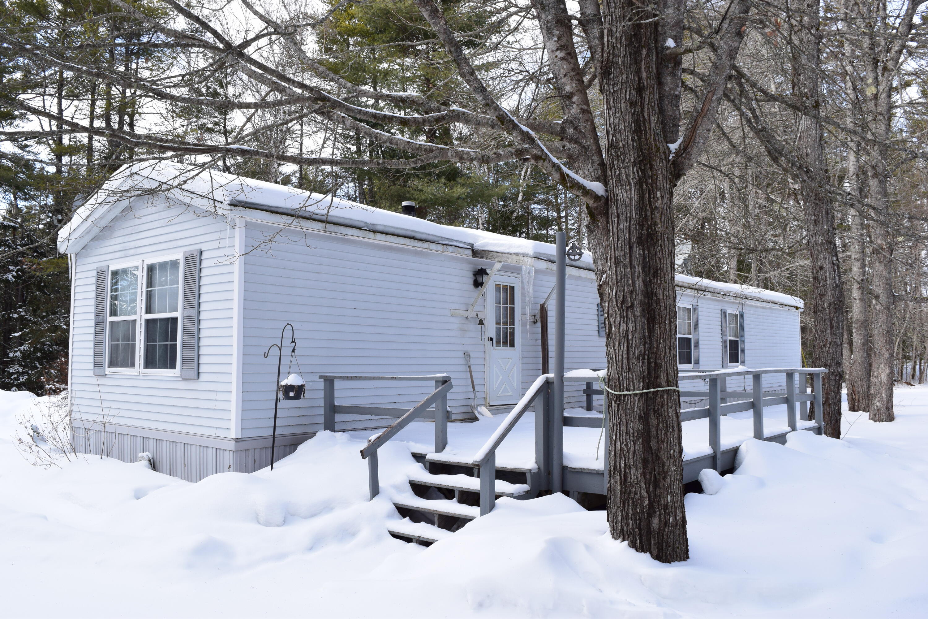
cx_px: 464
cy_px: 310
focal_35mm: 30
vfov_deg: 43.6
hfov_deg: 61.9
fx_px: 773
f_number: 10
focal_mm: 20
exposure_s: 1/320
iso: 400
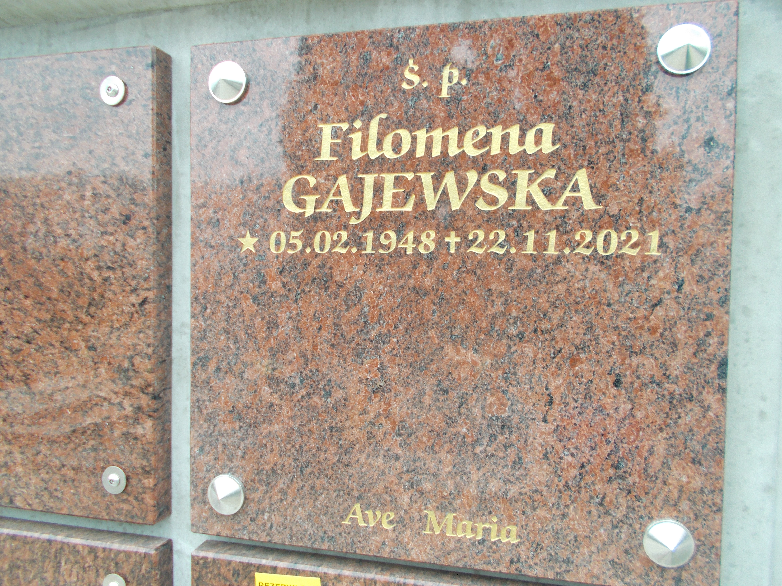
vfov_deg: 53.1
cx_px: 391
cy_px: 293
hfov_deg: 67.3
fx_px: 587
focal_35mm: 26
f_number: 3.2
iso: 80
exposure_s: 1/50
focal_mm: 4.6
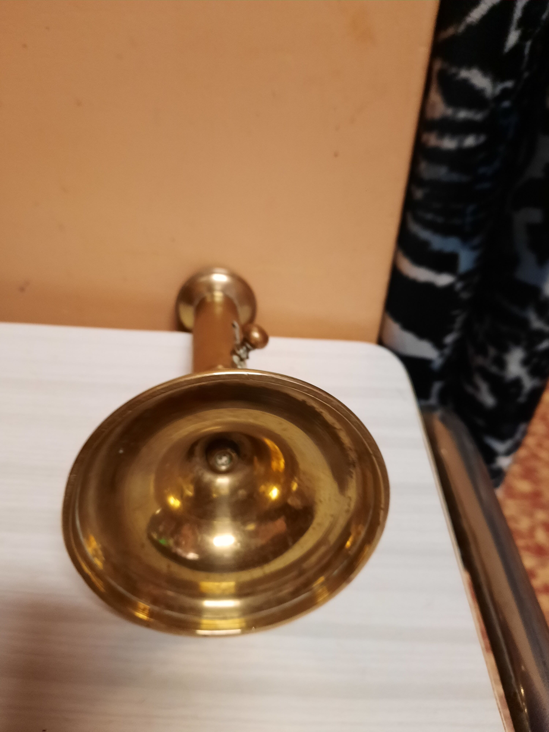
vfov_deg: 69.4
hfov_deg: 54.9
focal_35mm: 25
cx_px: 274
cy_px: 366
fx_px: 529
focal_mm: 4.6
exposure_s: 1/33
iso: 320
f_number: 2
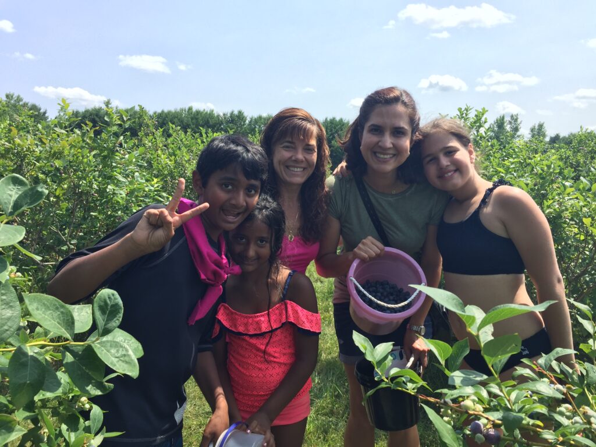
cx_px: 298
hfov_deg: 61.7
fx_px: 499
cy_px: 224
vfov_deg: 48.2
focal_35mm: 29
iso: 32
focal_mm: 4.15
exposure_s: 1/1130
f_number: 2.2
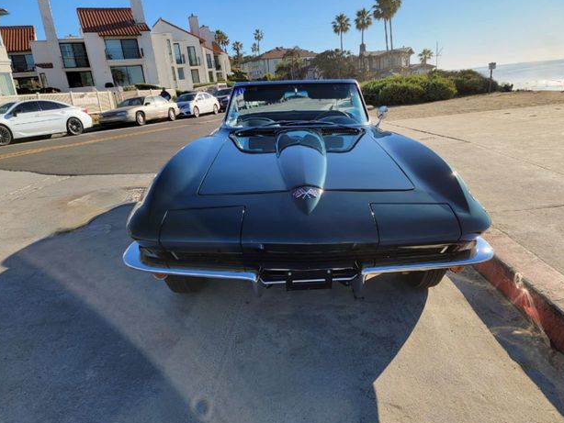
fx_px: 407
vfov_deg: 54.9
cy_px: 216
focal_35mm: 25
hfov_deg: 69.4
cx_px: 288
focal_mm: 6.7
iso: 16
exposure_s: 1/769
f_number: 1.8
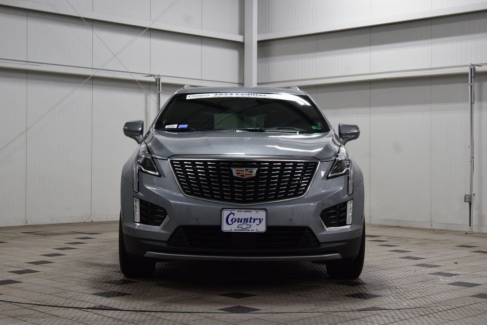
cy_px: 162
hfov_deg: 33.4
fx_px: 812
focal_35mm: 60
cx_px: 244
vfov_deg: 22.6
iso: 1250
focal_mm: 40
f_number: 8
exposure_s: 1/60
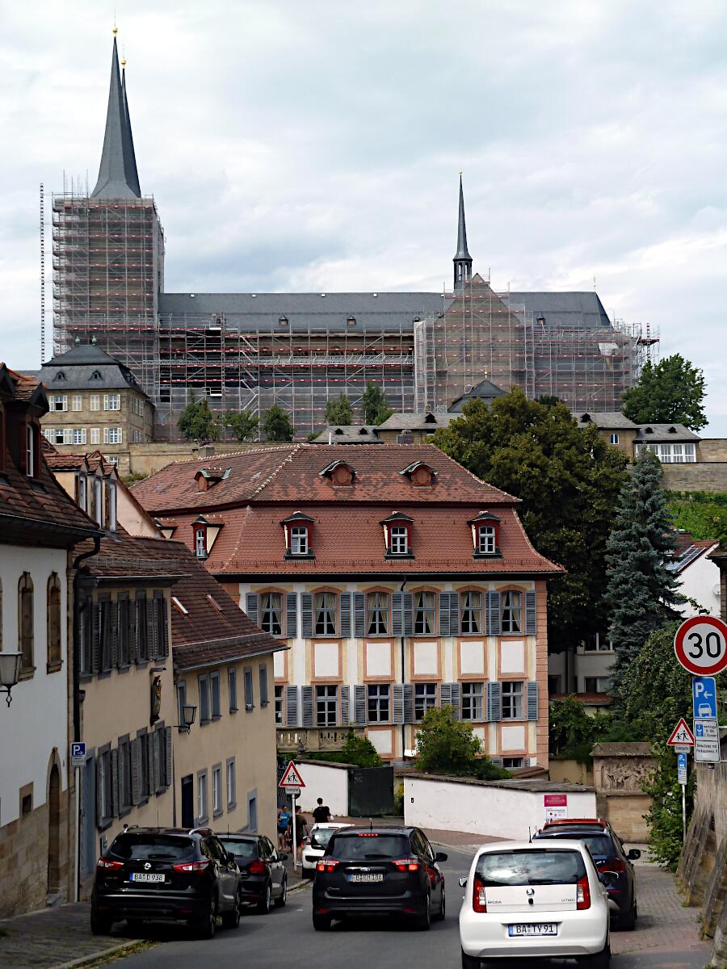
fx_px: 1876
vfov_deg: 29.0
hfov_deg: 21.9
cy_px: 484
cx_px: 364
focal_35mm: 67
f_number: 4.5
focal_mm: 11
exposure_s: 1/500
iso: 80
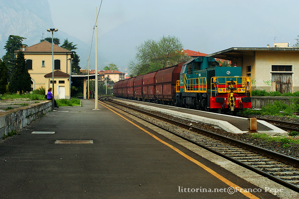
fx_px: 560
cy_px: 100
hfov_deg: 29.9
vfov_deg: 20.1
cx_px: 150
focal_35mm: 68
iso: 200
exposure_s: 1/400
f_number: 6.3
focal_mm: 45
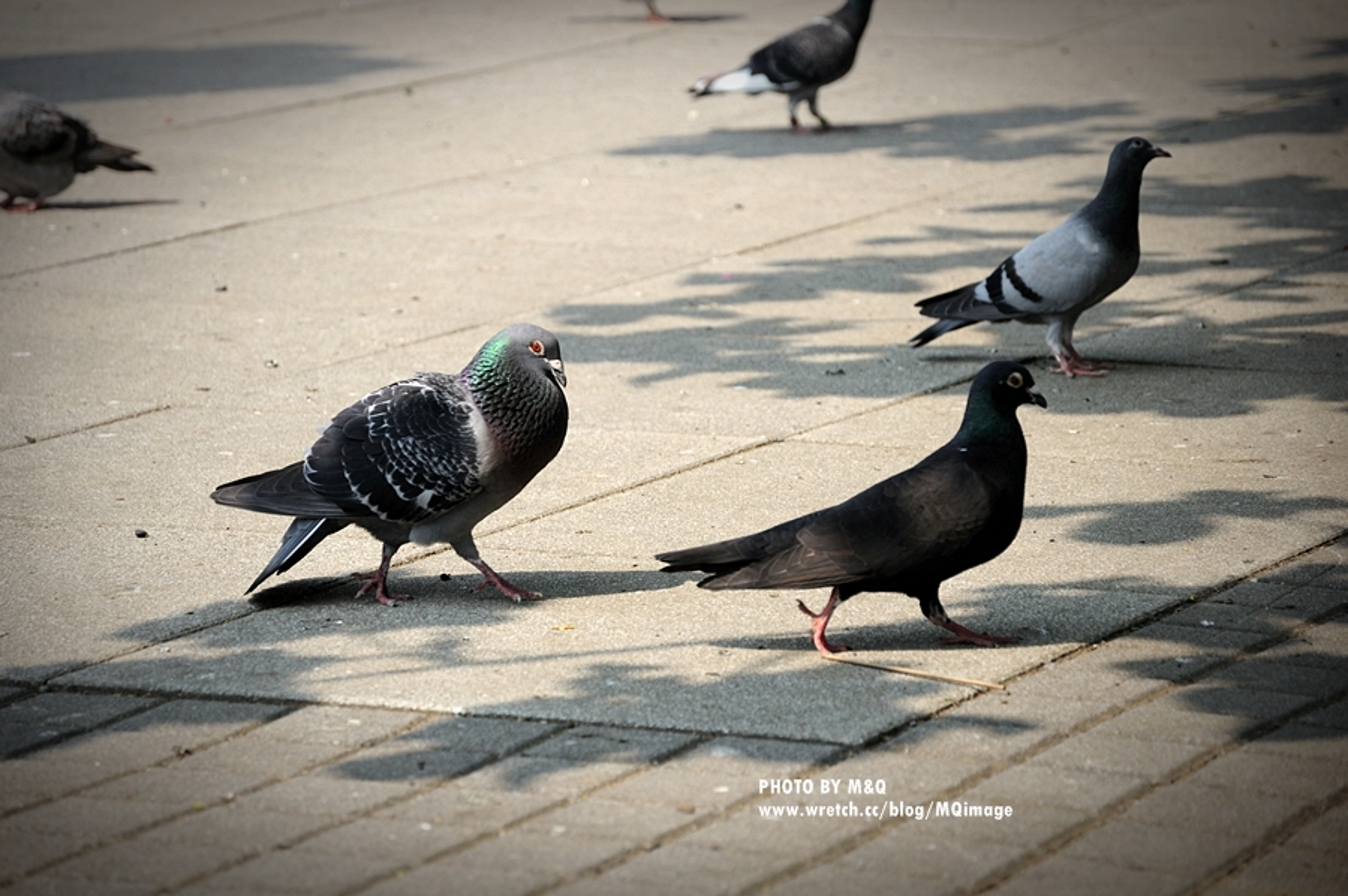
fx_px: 5891
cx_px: 674
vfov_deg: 8.7
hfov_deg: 13.1
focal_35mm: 158
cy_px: 448
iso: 200
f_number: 5.6
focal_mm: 105
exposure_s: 1/800
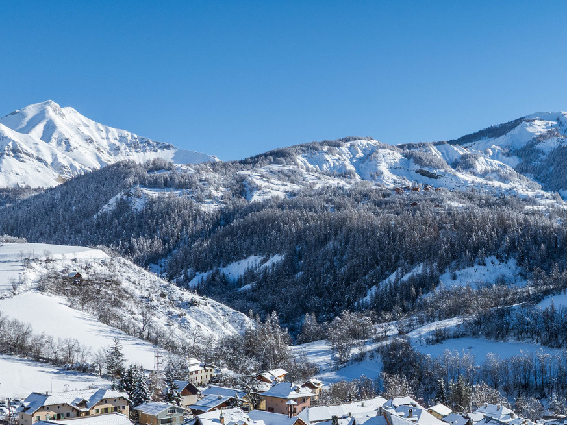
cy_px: 321
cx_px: 486
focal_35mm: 44
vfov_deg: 32.2
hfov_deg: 40.4
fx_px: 721
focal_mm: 12.3
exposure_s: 1/200
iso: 100
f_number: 10
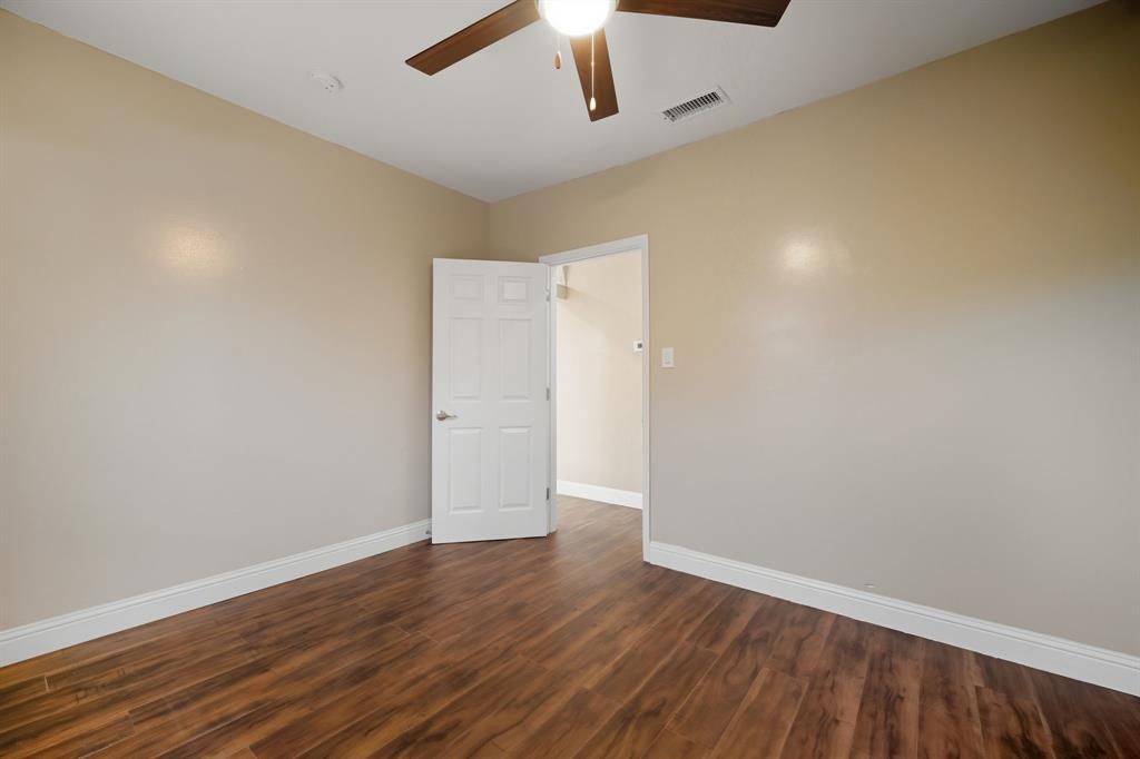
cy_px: 380
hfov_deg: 104.3
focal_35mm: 14
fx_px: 443
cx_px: 570
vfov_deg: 81.2
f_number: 8
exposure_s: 1/4
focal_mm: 14
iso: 100
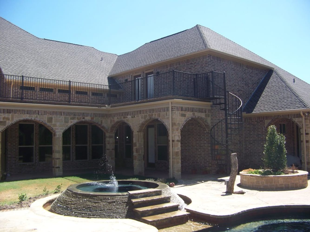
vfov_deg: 39.6
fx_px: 322
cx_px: 155
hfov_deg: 51.4
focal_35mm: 36
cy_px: 116
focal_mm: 5.85
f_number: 2.8
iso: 64
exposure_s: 1/640
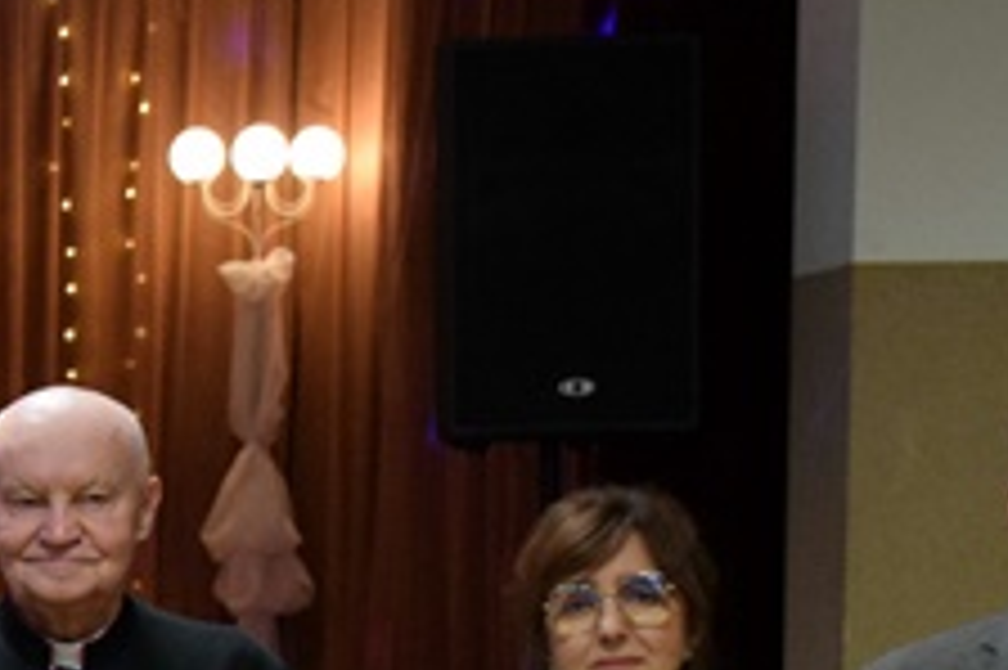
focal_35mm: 157
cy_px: 1034
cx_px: -400
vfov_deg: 8.5
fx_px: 4393
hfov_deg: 12.6
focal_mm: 26
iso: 2500
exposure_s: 1/100
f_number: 4
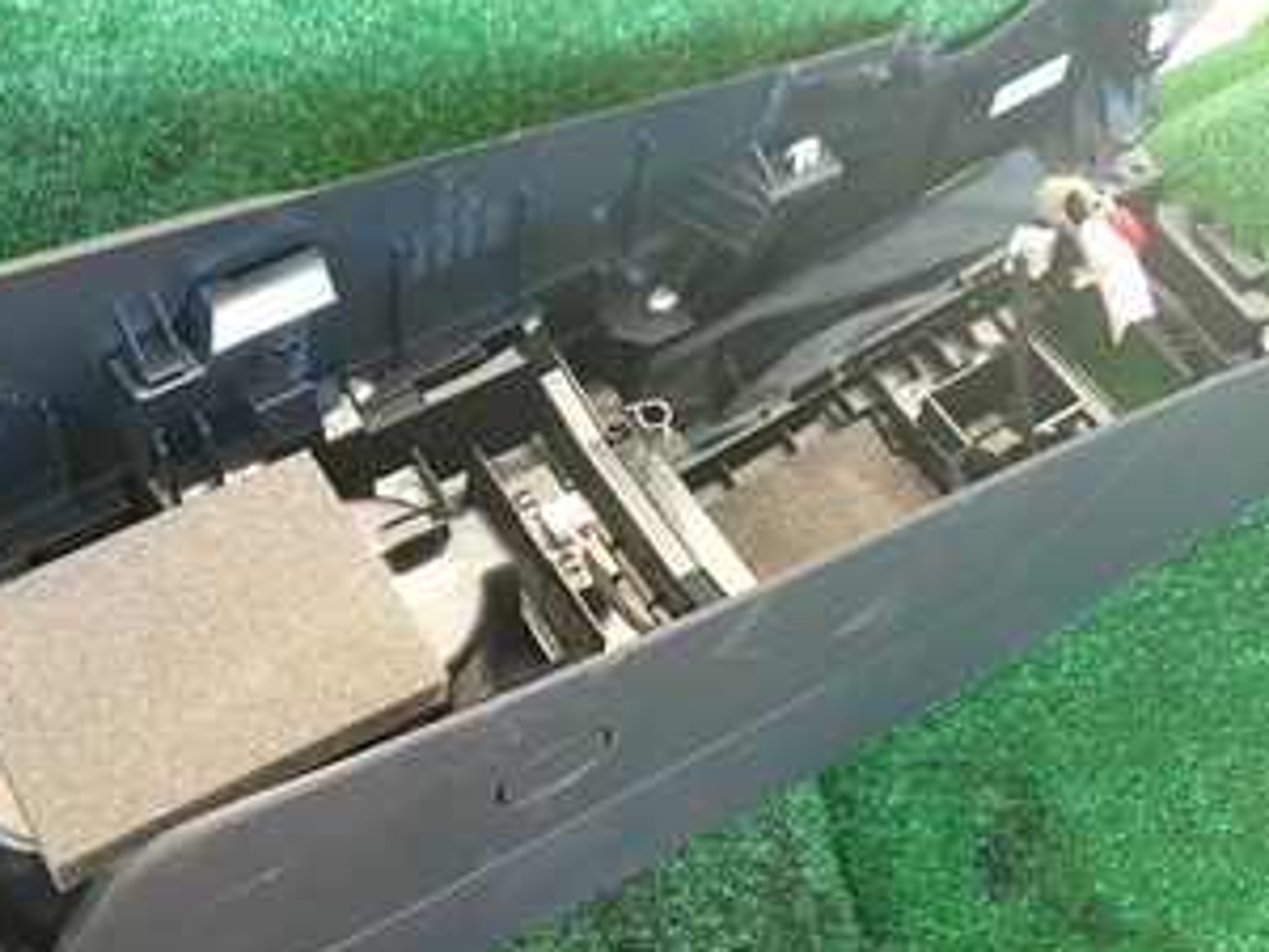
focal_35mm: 50
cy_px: 499
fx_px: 1833
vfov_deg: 29.1
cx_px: 402
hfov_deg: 37.7
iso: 200
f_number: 2
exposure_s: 1/60
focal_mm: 4.5
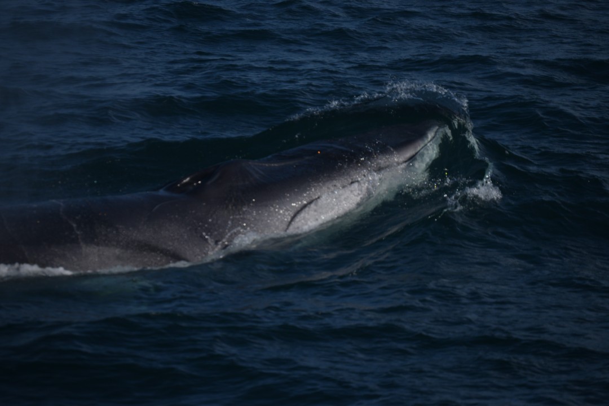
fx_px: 4694
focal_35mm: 278
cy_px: 203
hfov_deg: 7.4
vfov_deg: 5.0
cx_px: 304
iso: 200
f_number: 5.6
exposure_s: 1/4000
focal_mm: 185
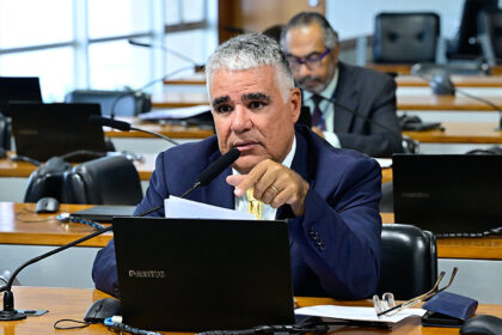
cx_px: 251
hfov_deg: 14.6
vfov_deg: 9.7
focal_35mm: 141
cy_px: 168
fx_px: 1966
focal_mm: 94
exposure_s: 1/160
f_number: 5
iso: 4000
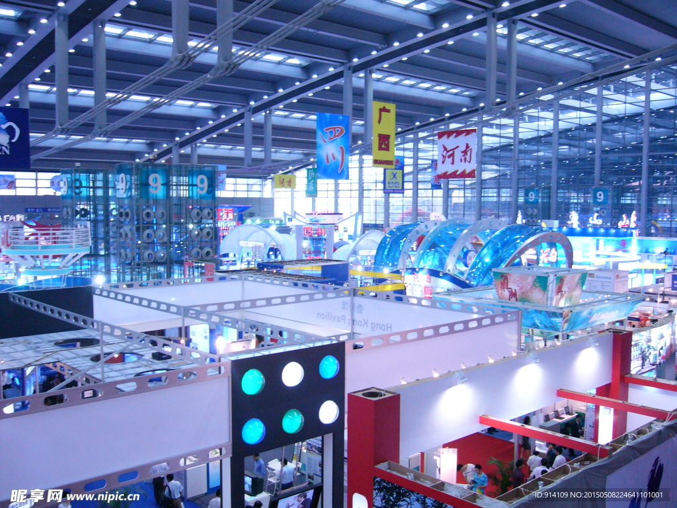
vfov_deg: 40.7
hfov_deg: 52.6
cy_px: 254
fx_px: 685
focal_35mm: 35
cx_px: 338
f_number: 2.8
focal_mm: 5.8
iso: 200
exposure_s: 1/30
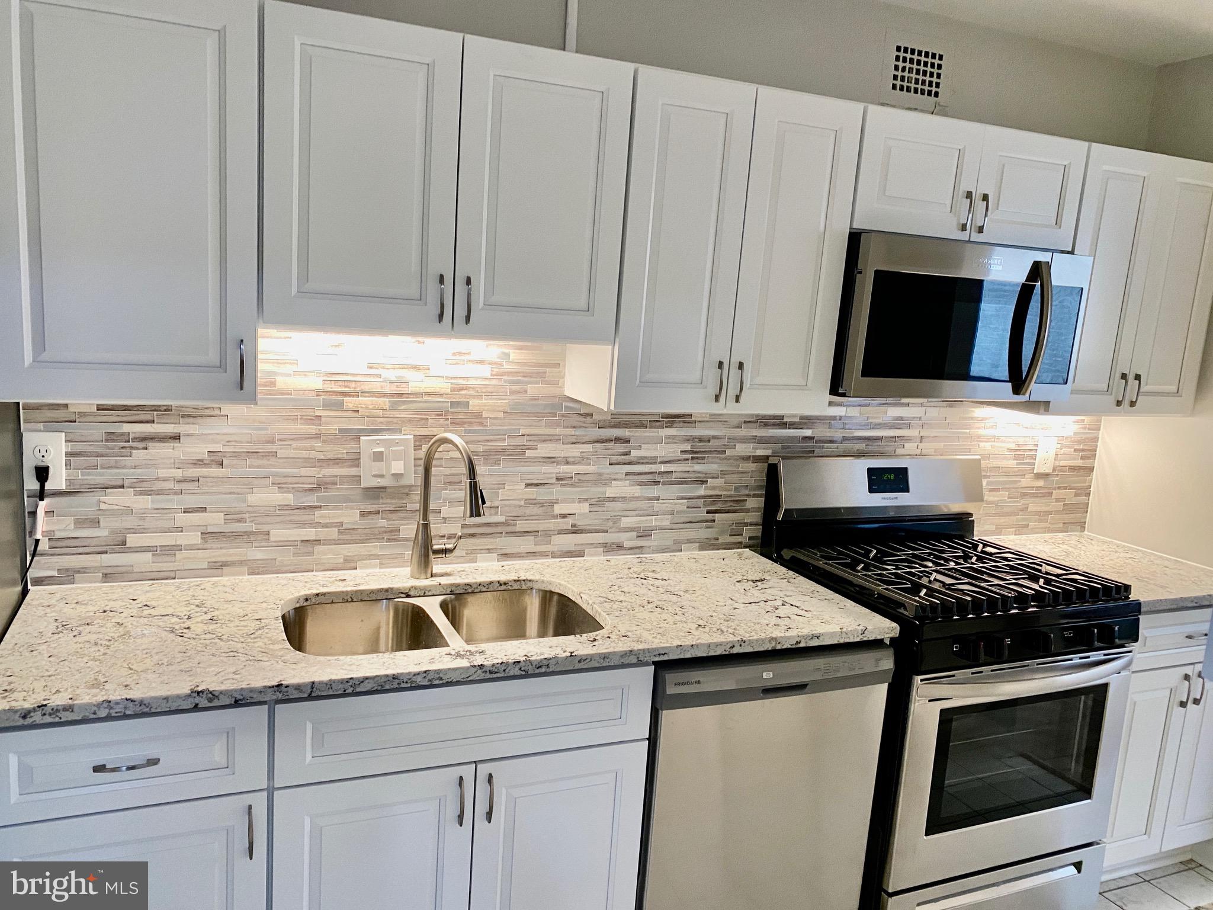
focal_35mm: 26
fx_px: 911
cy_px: 455
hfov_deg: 67.3
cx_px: 606
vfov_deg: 53.1
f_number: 1.8
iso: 125
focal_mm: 4.25
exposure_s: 1/60
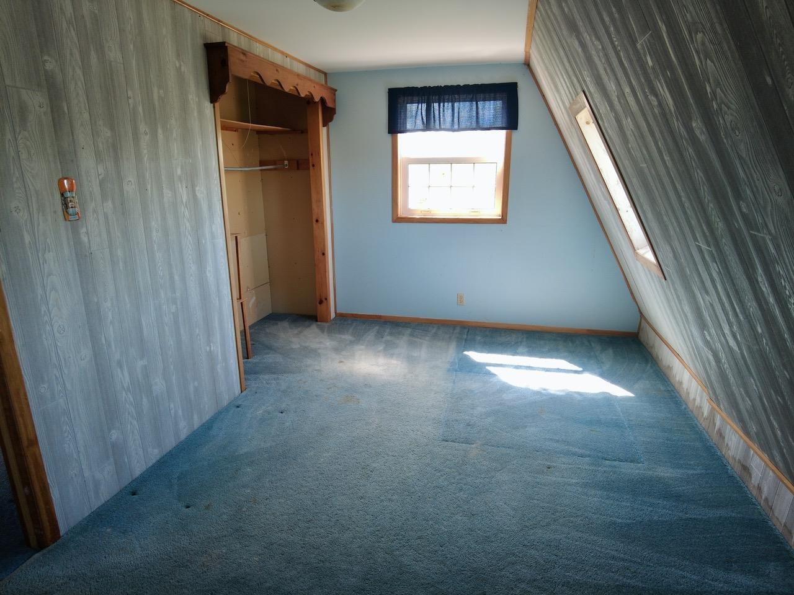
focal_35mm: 20
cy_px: 298
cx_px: 397
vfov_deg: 66.0
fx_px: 459
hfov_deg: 81.7
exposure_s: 1/20
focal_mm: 4.4
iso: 100
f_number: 1.8
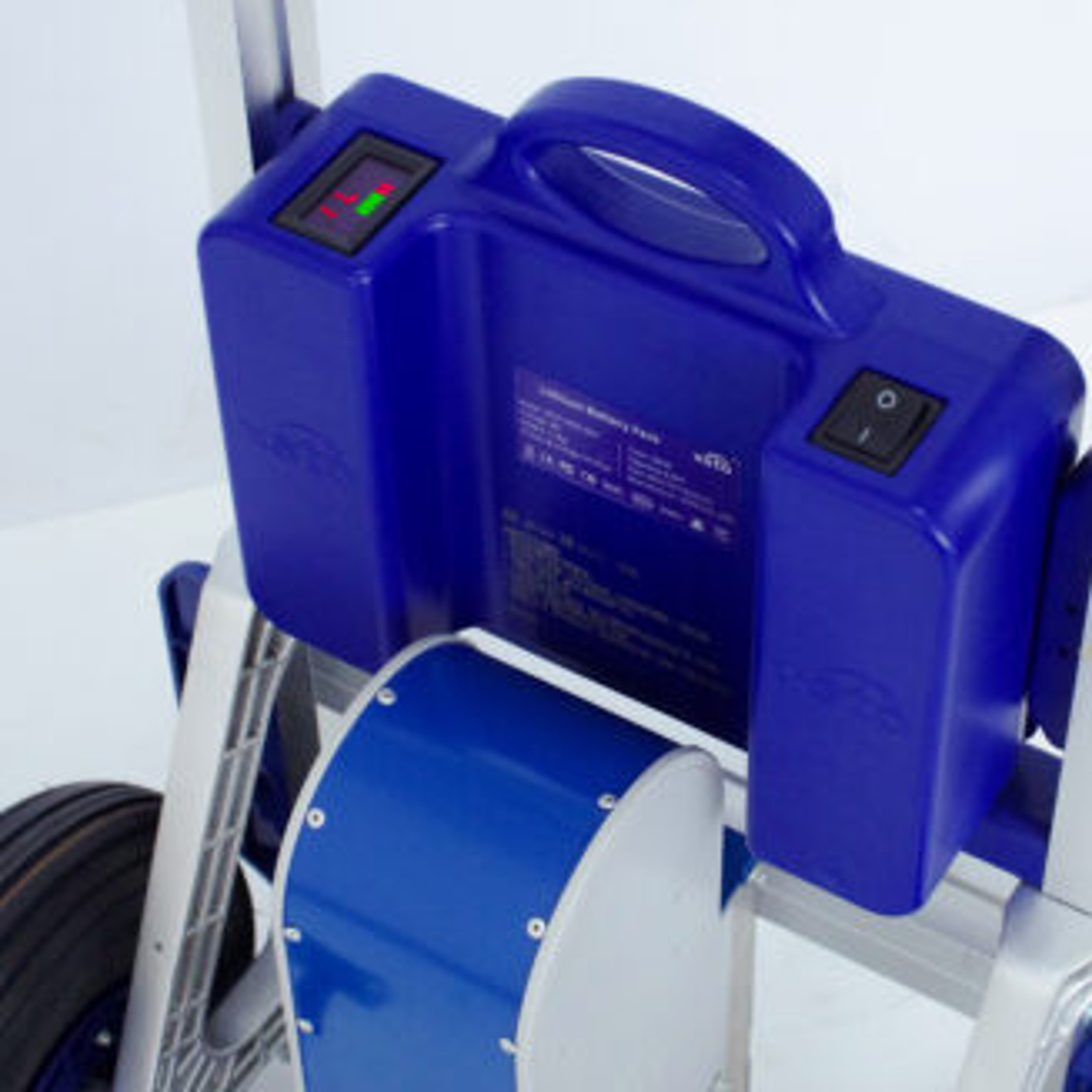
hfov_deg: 21.3
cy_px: 473
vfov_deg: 21.4
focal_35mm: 81
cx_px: 681
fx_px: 2891
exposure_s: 1/80
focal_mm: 35
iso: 1600
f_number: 7.1
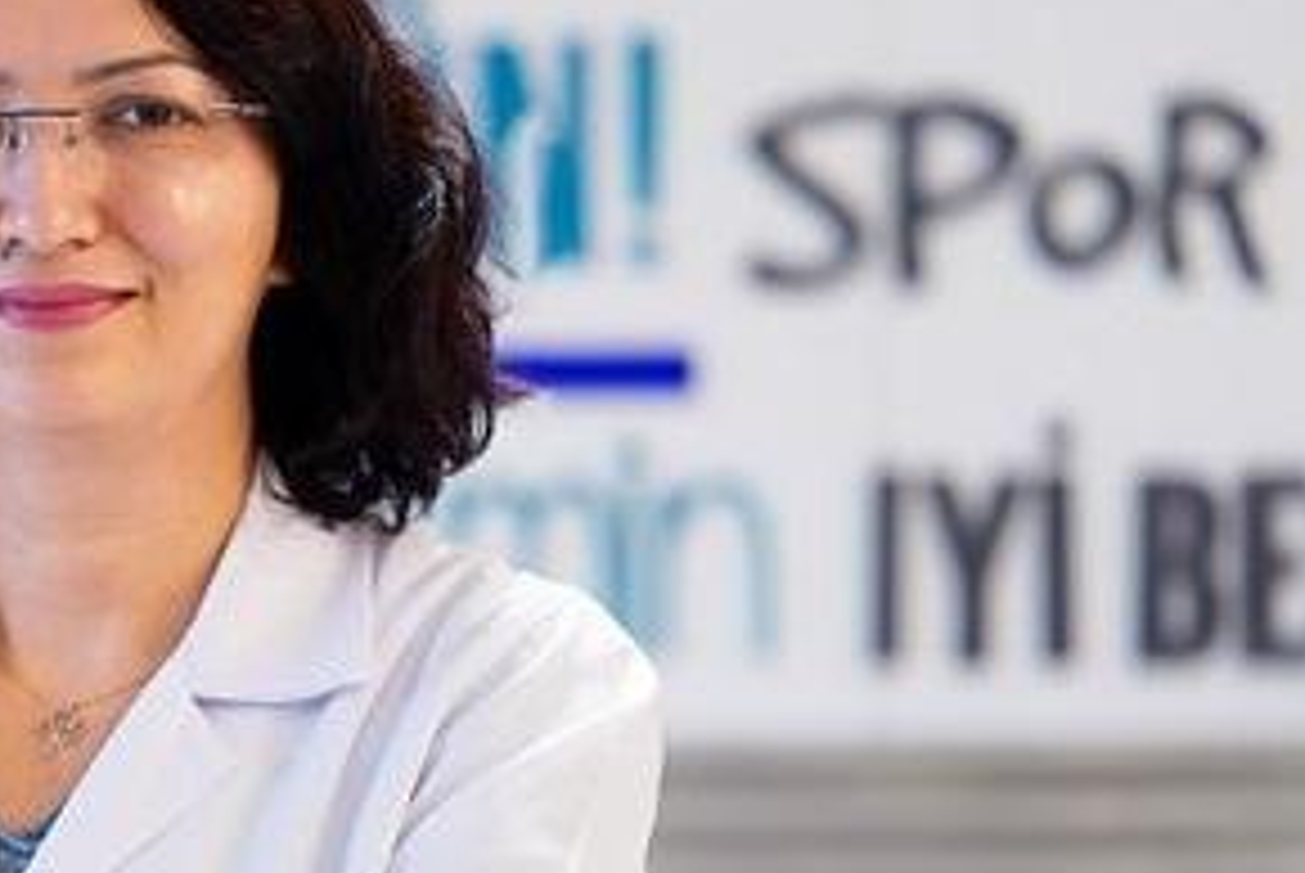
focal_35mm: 218
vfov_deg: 6.3
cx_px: 72
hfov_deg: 9.4
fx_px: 7910
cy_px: 680
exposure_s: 1/100
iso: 500
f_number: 2.8
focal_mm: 103
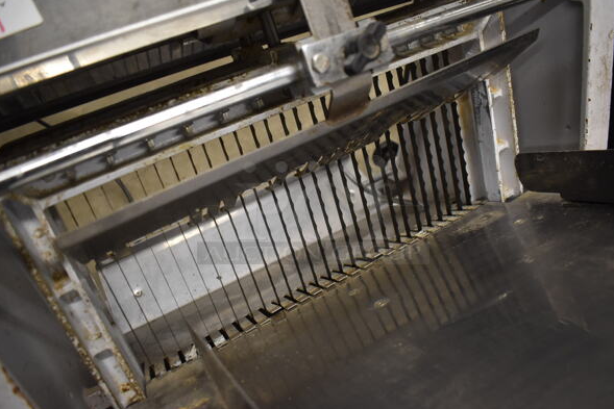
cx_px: 314
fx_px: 478
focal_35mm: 28
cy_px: 209
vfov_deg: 46.4
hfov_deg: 65.5
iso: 1400
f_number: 3.5
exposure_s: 1/125
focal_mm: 18
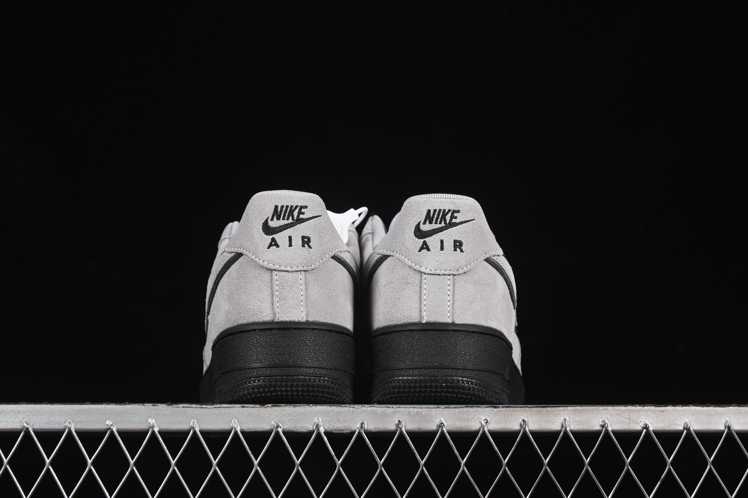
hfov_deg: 27.0
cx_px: 374
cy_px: 249
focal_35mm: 75
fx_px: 1558
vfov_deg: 18.2
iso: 160
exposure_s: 1/80
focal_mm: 50
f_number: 7.1
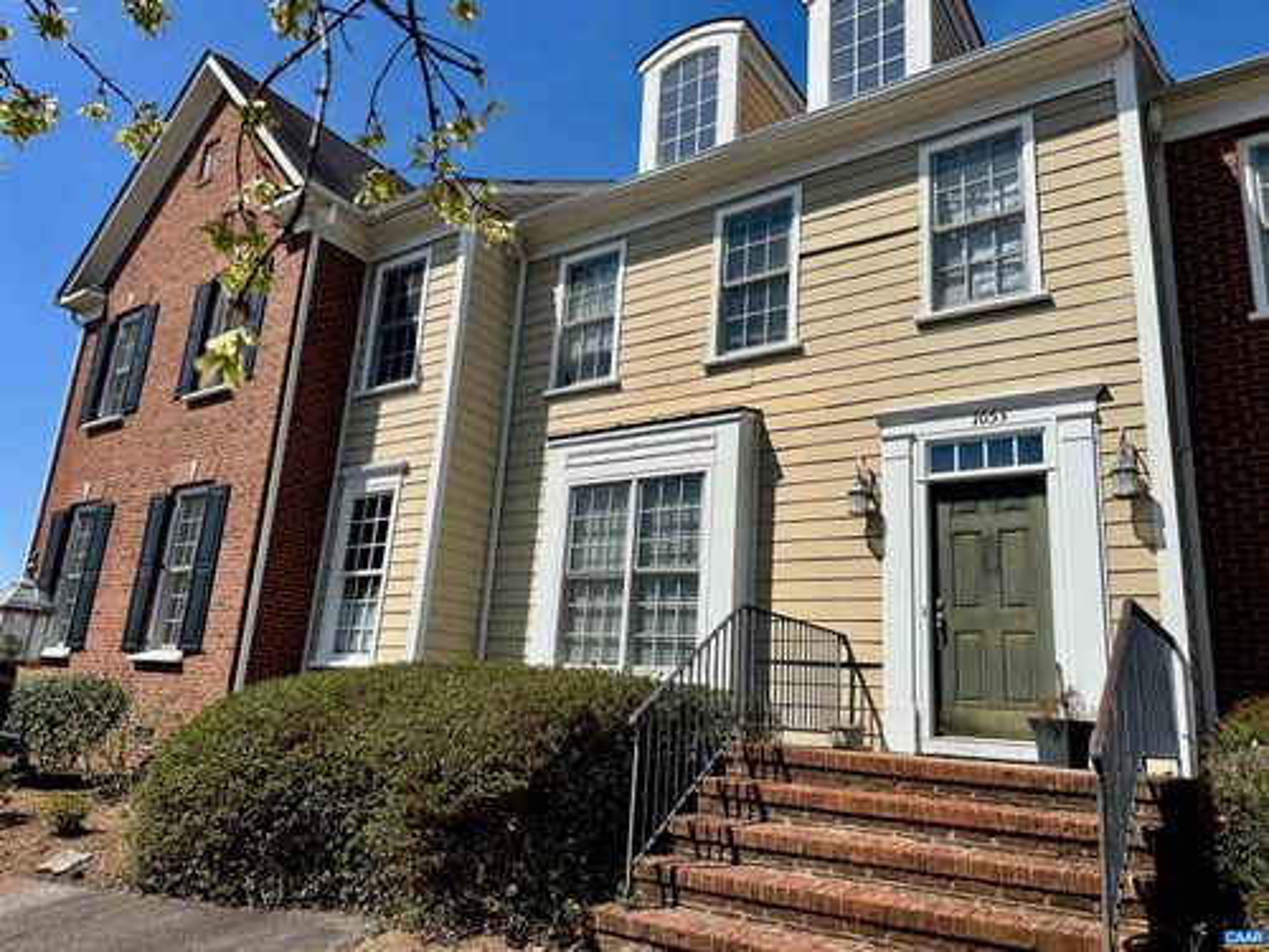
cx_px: 634
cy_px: 476
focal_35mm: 24
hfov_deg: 71.6
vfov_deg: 56.8
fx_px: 880
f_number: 1.78
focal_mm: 6.86
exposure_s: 1/7042
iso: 80
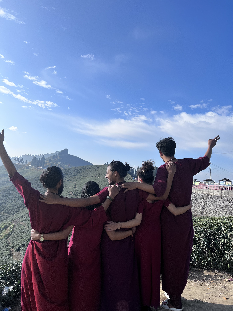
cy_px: 156
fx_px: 233
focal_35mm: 26
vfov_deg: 67.3
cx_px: 116
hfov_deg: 53.1
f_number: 1.5
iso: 50
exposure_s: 1/5319
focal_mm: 5.7
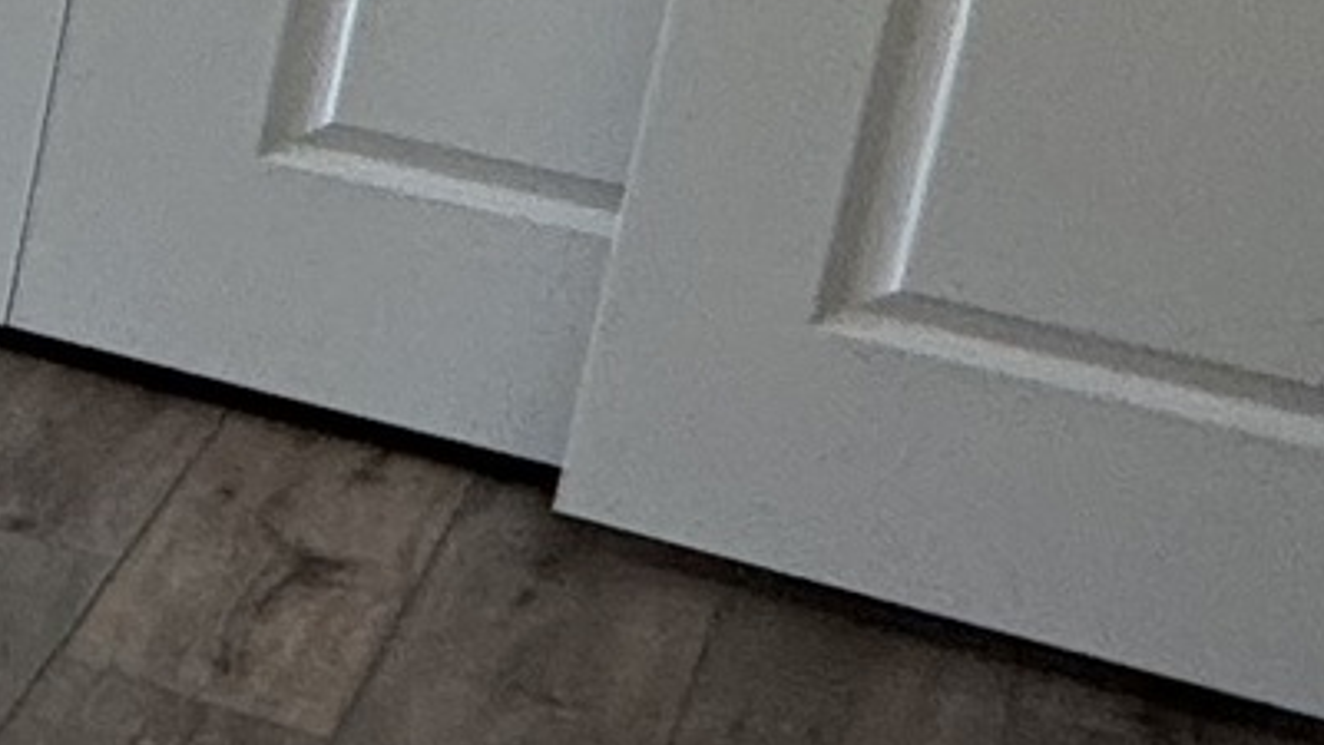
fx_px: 4108
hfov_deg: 11.1
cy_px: -384
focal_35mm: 117
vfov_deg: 10.0
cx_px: -2691
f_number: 2.2
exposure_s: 1/132
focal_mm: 2.22
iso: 40
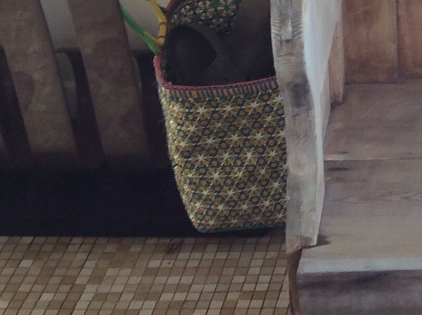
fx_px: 1241
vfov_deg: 14.3
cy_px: 42
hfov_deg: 18.0
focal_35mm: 102
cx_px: 545
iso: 32
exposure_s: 1/25
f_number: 2.4
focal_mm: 3.3
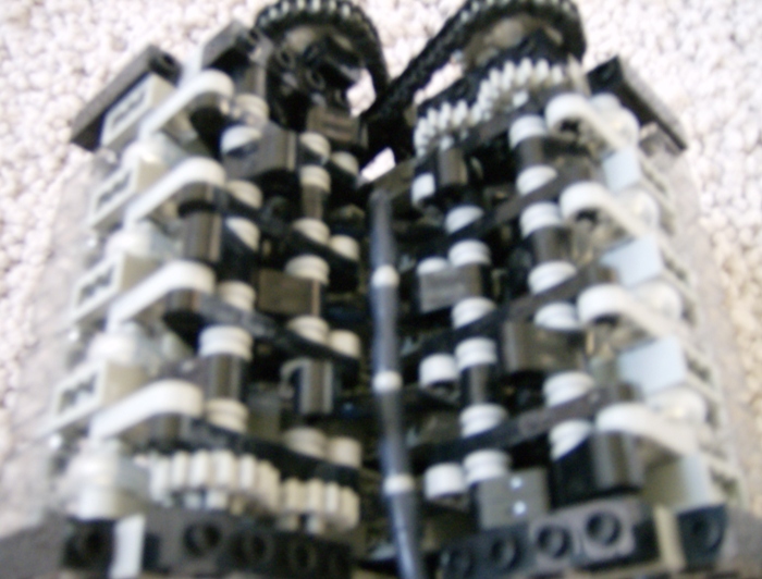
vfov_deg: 40.0
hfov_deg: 51.1
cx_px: 381
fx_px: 796
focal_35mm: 36
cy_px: 290
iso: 200
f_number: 2.8
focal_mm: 6
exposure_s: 1/2.13
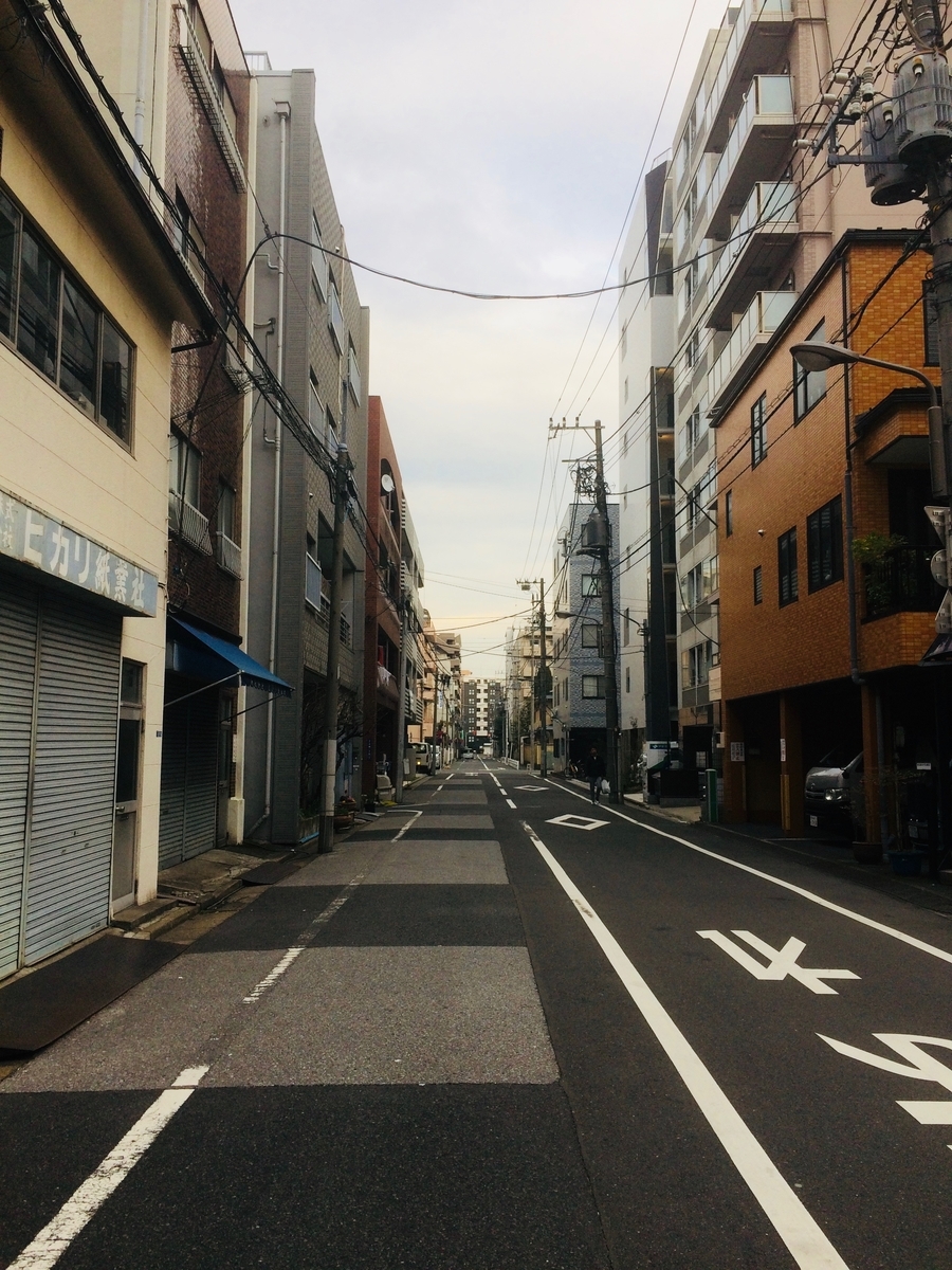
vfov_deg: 61.7
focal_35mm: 29
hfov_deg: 48.2
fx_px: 1063
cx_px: 476
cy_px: 635
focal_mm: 4.15
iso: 32
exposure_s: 1/253
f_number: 2.2
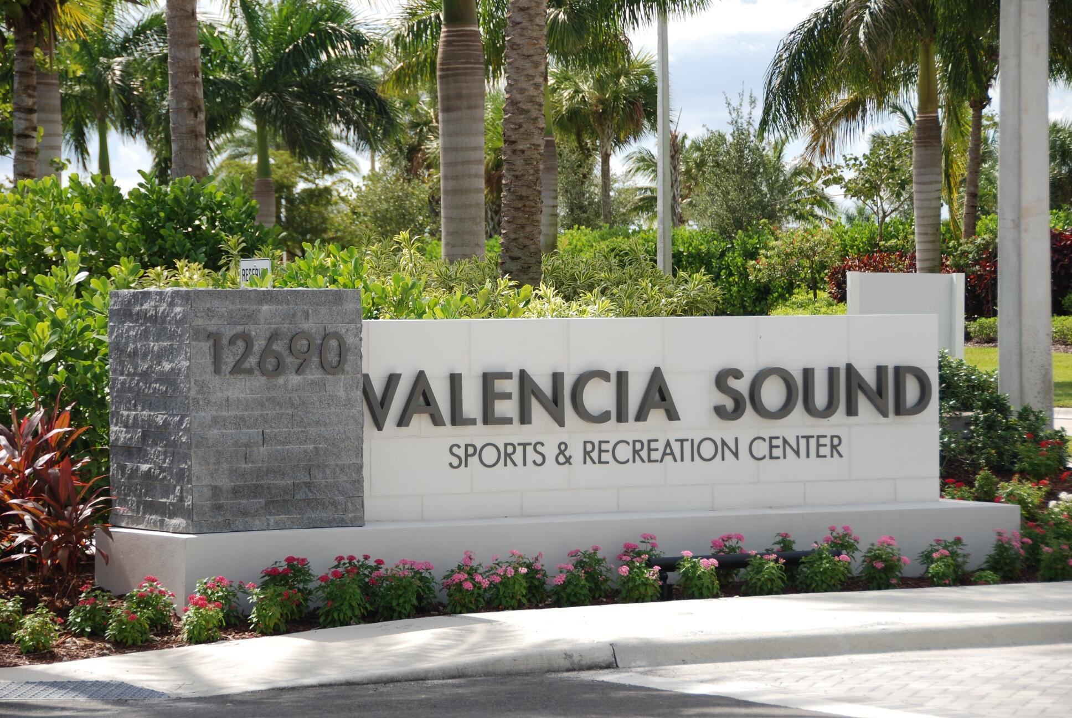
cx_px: 536
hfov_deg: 16.6
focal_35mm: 123
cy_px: 359
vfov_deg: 11.2
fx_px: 3667
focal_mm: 82
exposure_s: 1/500
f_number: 5.6
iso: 160
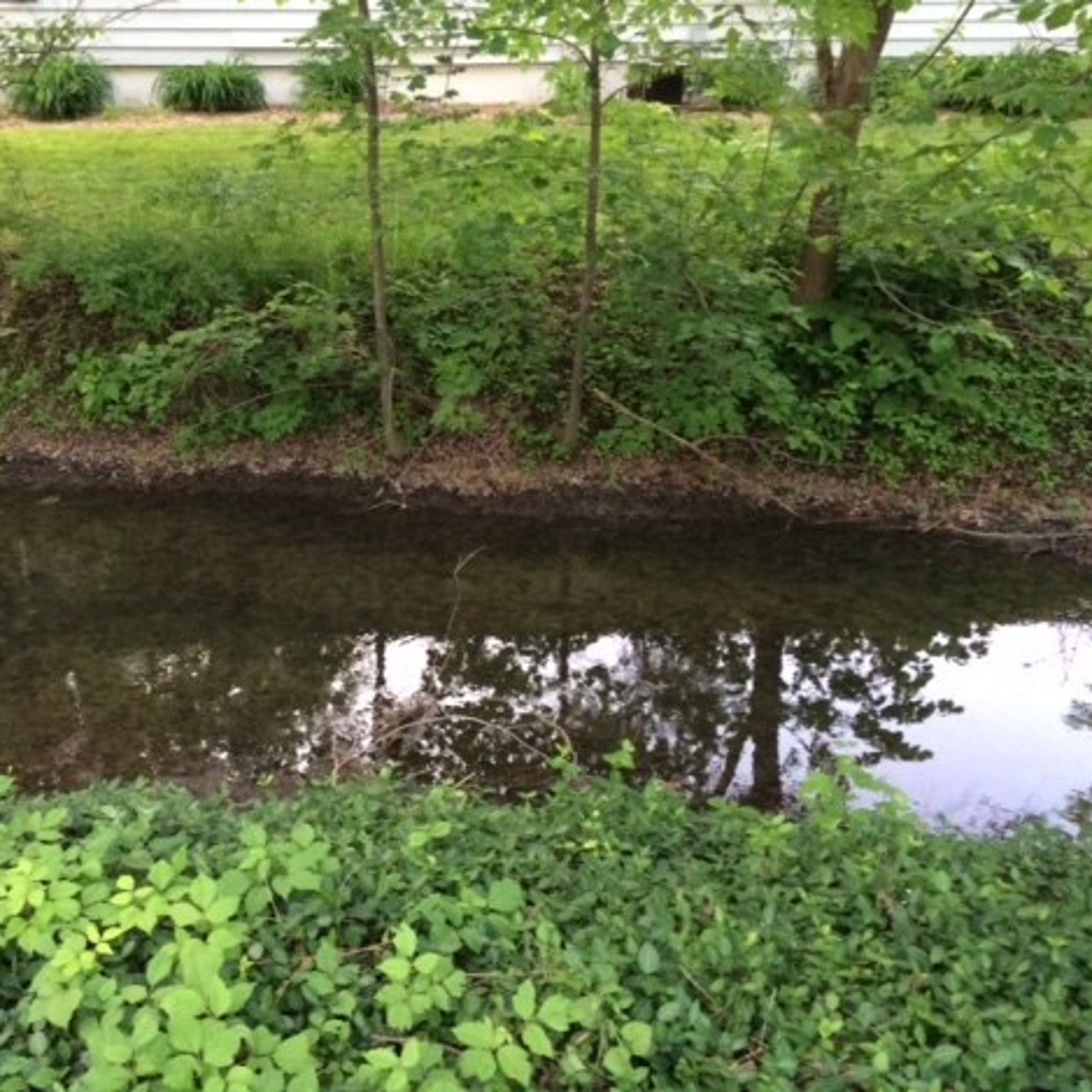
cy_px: 536
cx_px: 368
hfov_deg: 46.5
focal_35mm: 35
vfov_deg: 47.2
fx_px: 1249
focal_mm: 4.15
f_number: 2.2
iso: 320
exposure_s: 1/30
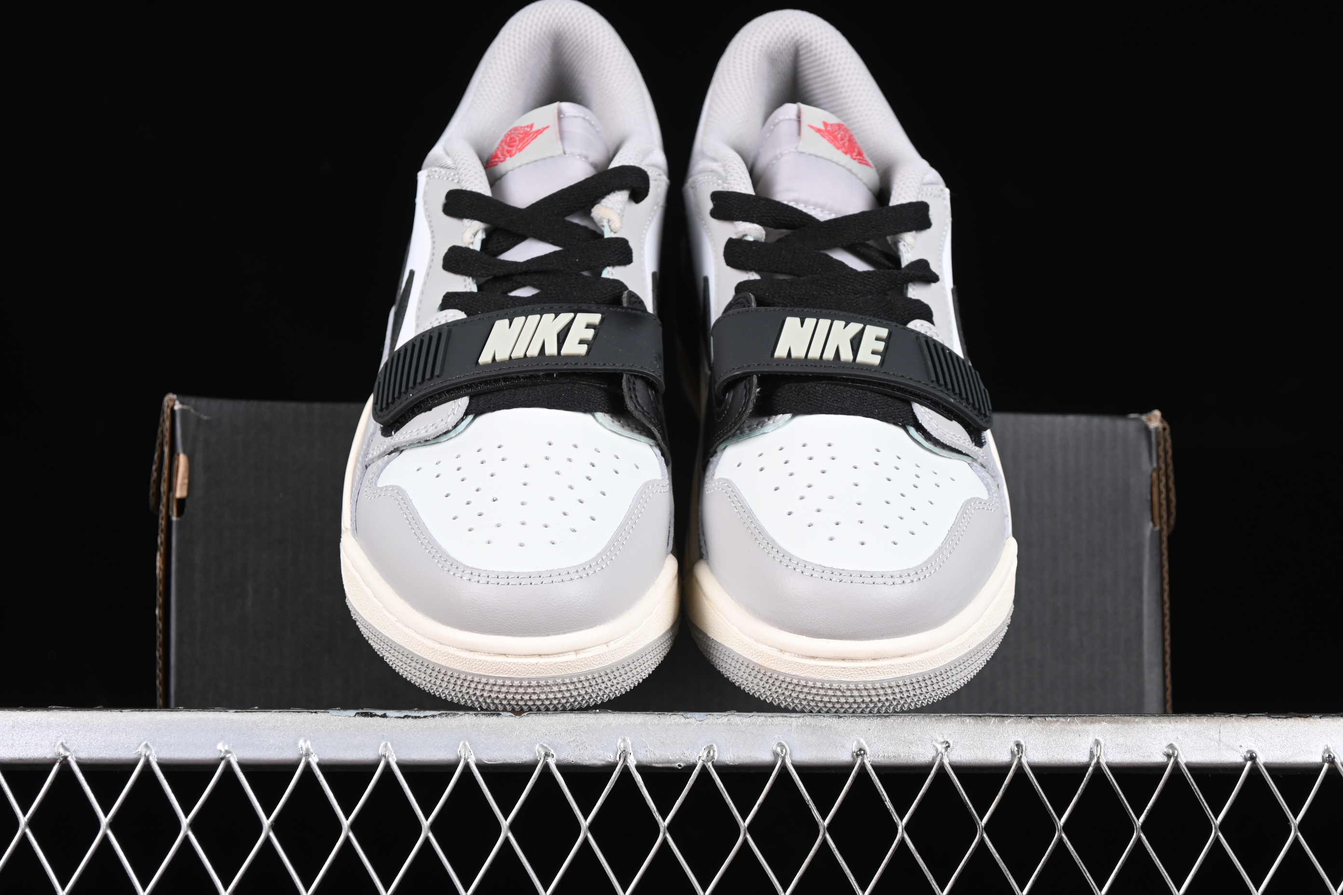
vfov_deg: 18.2
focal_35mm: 75
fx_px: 2798
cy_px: 448
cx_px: 672
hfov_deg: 27.0
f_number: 6.3
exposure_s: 1/60
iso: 160
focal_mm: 50
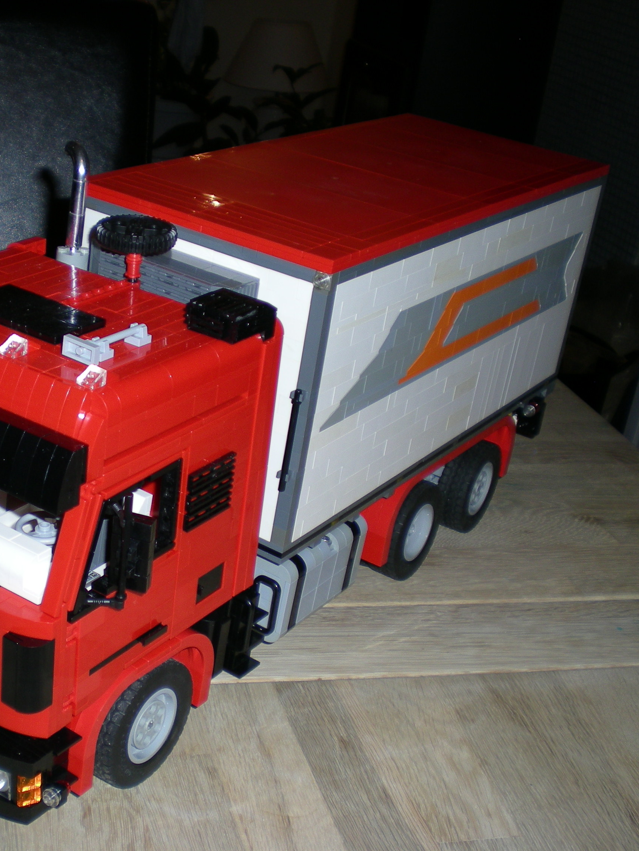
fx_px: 1255
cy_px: 425
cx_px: 164
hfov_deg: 28.2
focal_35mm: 51
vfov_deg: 37.5
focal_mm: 6.3
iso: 50
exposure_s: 1/60
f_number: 3.1
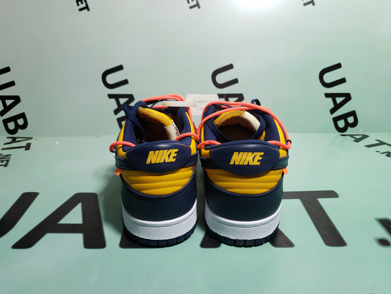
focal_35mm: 27
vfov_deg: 51.4
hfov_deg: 65.3
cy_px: 147
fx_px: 305
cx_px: 191
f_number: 1.5
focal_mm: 4.3
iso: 50
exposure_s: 1/247
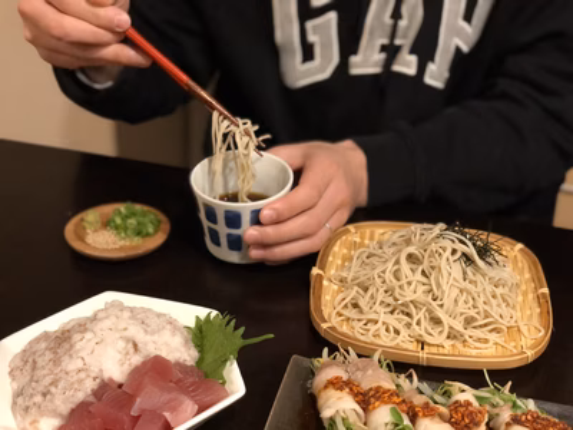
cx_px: 286
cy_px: 215
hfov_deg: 36.8
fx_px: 861
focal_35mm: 52
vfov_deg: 28.0
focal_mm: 6
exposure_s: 1/30
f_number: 2.4
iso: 125
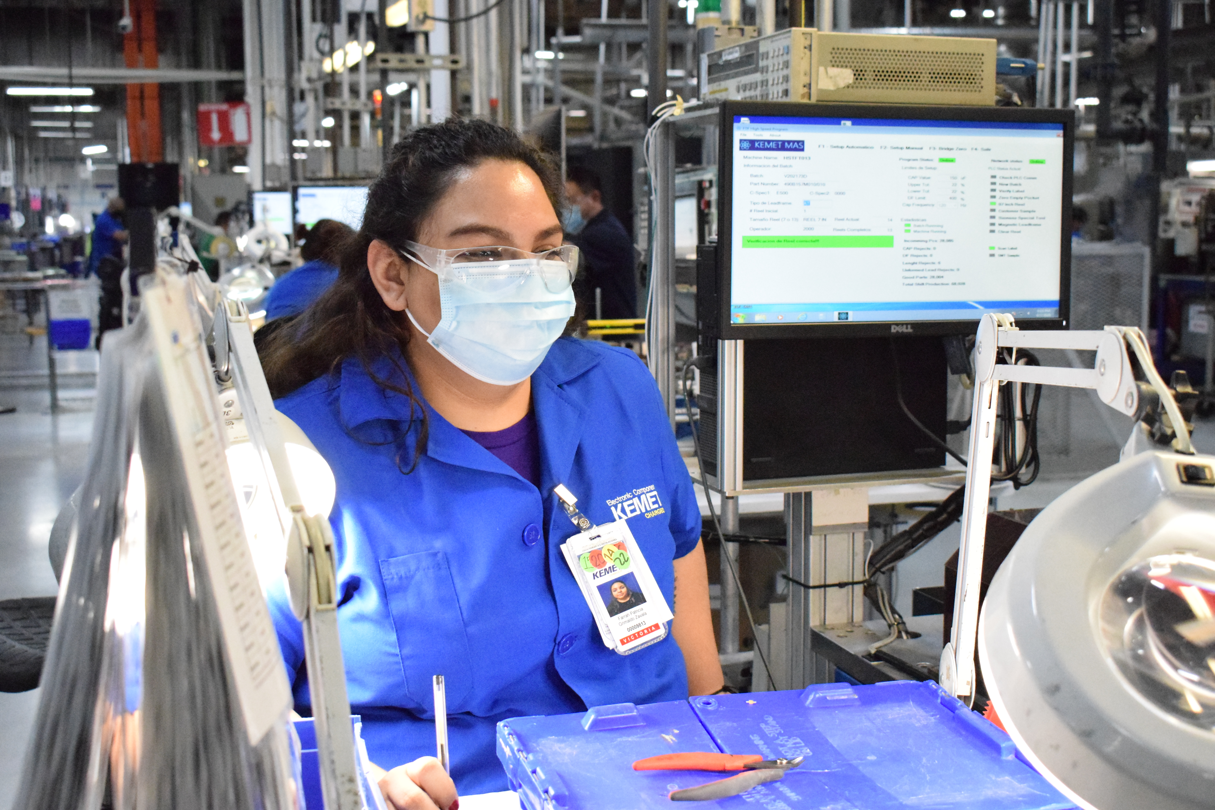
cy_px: 405
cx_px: 608
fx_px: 1569
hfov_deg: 42.3
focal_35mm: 46
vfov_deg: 28.9
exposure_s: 1/640
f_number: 5.6
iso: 12800
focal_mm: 31
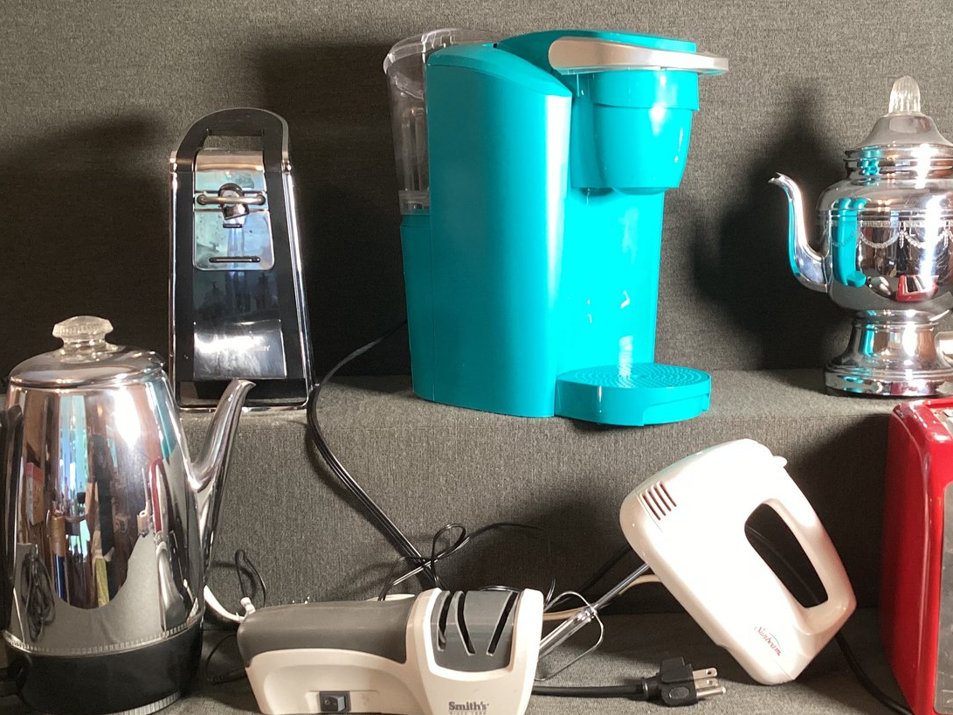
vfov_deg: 33.6
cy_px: 389
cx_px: 572
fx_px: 1184
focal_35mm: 43
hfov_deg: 43.6
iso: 200
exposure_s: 1/60
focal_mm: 3.3
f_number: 2.4
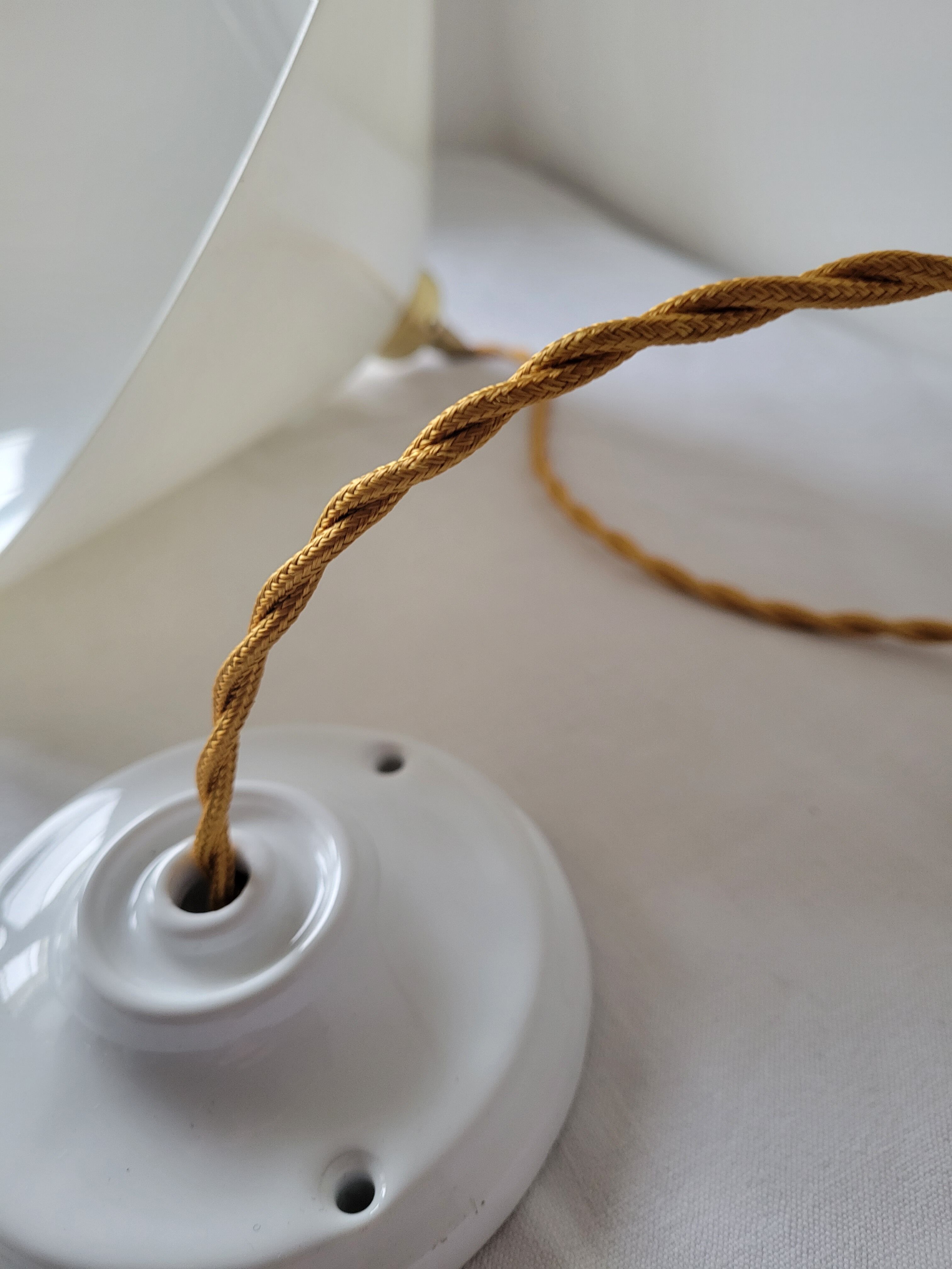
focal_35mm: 26
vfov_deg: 67.3
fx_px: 953
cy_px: 634
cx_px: 476
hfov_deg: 53.1
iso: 250
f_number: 1.8
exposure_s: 1/100
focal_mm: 5.4
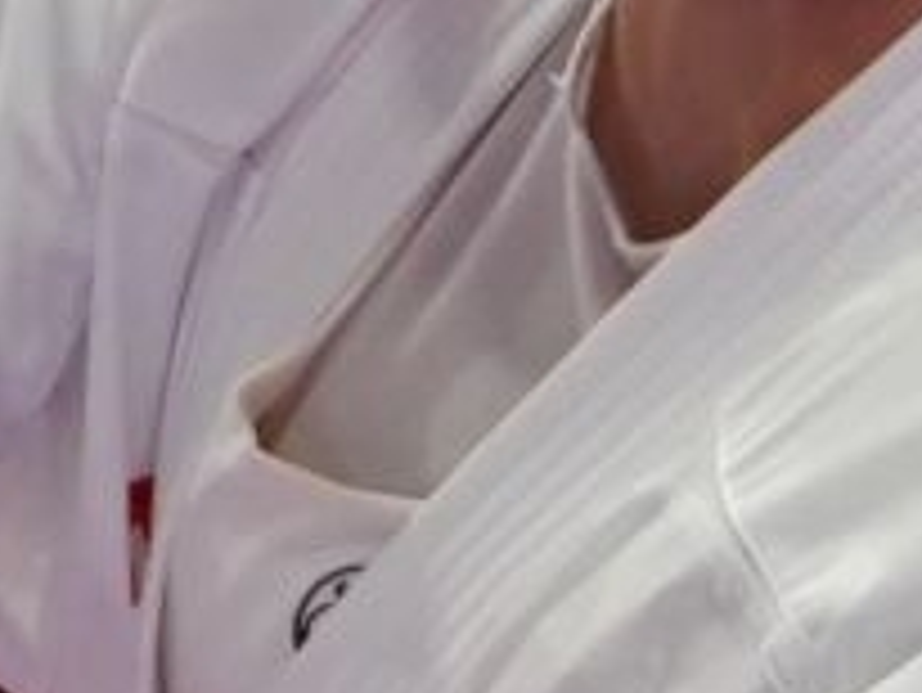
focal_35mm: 3551
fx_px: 94637
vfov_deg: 0.4
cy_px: 248
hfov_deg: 0.6
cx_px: 256
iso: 2500
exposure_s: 1/1000
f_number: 4
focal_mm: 280
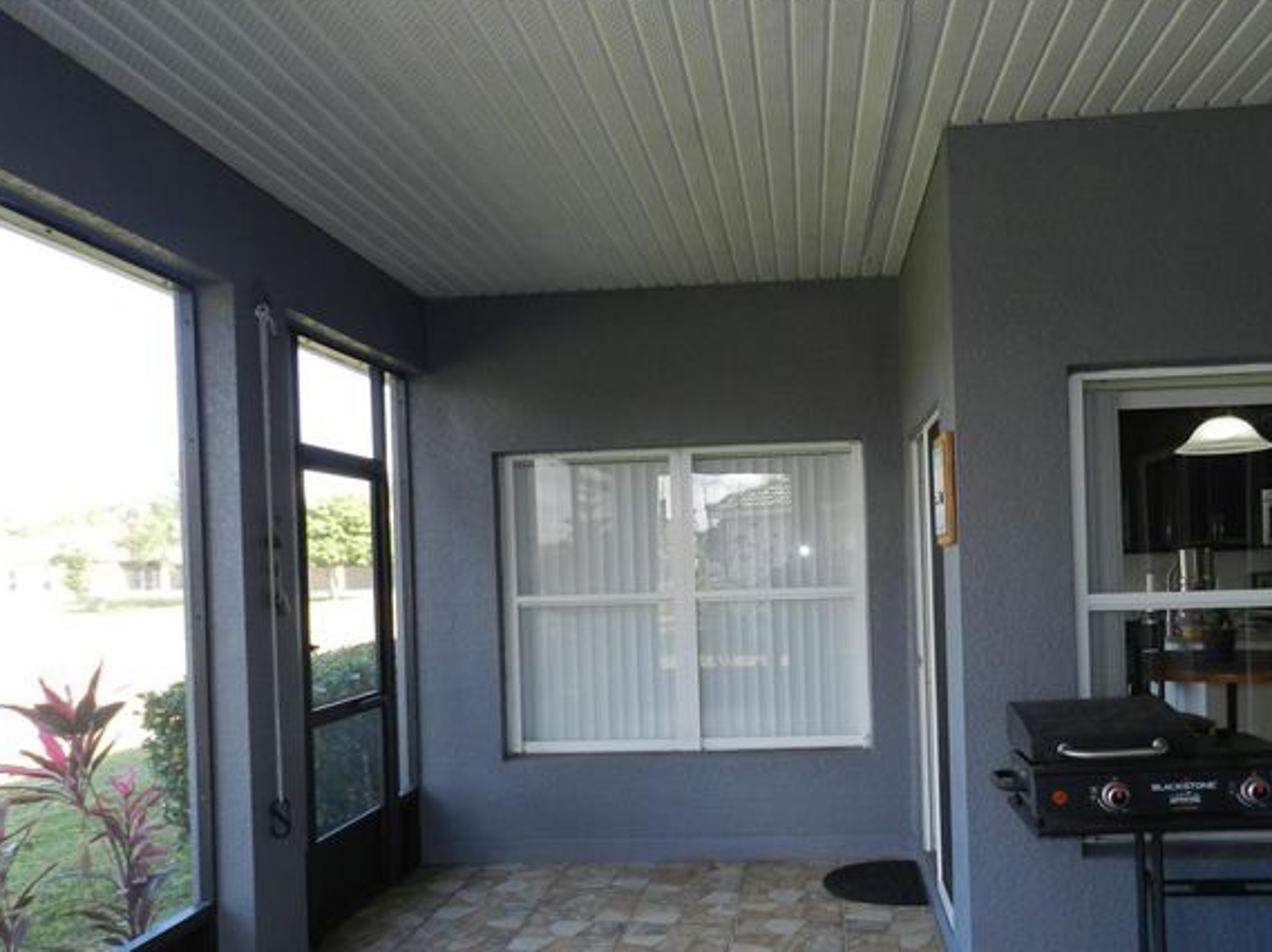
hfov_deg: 58.2
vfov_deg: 45.1
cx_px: 721
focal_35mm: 31
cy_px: 577
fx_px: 1138
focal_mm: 4.5
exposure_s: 1/80
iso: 160
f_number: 3.5
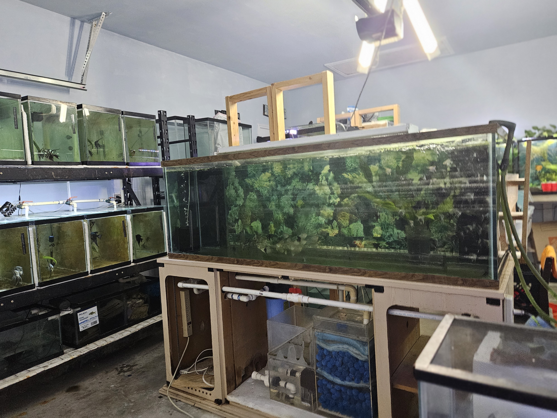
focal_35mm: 23
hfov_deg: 73.9
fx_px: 370
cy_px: 209
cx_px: 278
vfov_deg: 58.9
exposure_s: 1/120
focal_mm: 5.4
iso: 800
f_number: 1.8
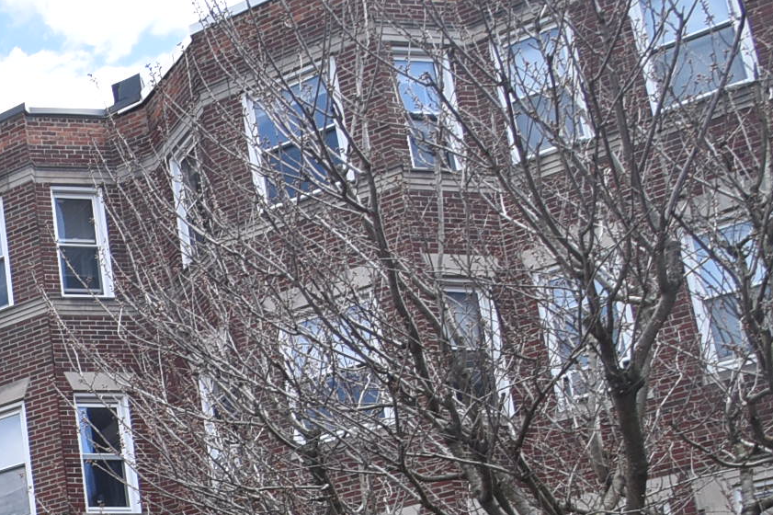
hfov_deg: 22.9
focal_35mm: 59
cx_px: -545
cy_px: 807
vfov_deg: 19.6
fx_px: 1262
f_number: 8
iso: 320
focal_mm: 11
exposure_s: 1/250
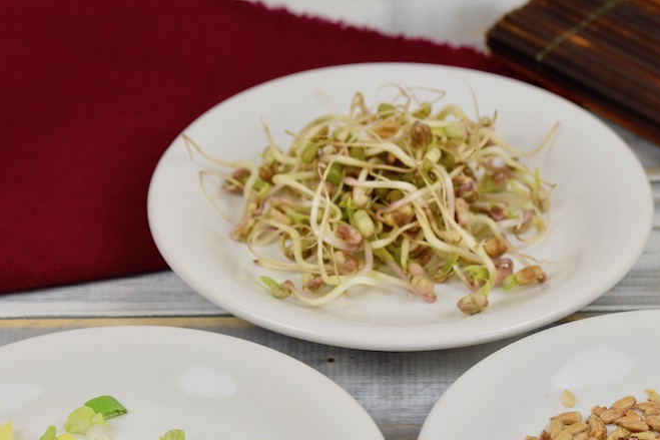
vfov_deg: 5.6
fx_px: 4486
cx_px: 399
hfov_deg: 8.4
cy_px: 325
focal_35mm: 245
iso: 400
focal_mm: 105
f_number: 5.6
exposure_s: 1/125
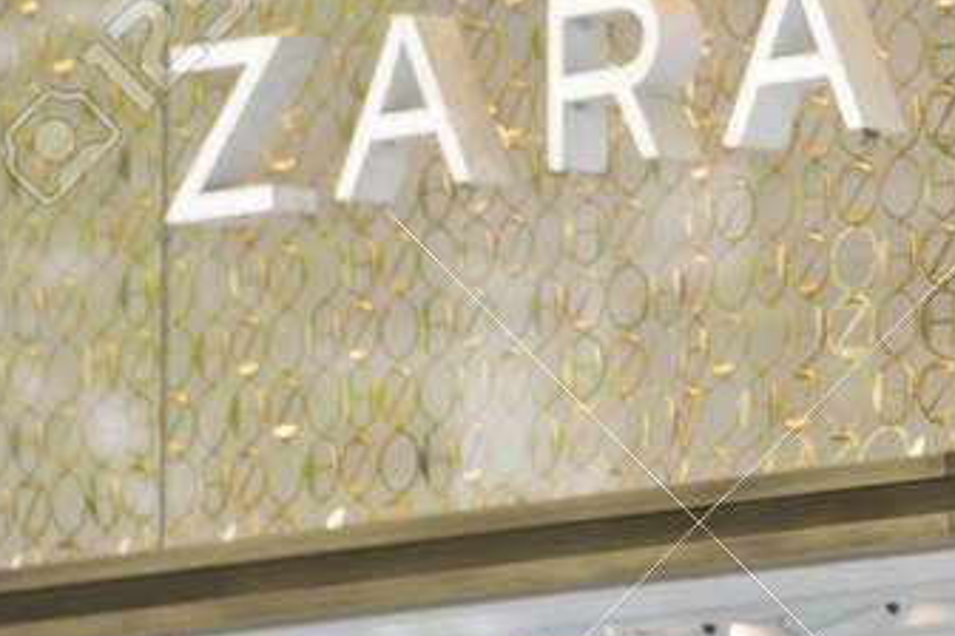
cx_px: 1742
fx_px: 20531
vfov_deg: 1.8
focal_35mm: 774
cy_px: 950
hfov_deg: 2.7
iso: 200
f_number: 5.6
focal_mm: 200
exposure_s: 1/250
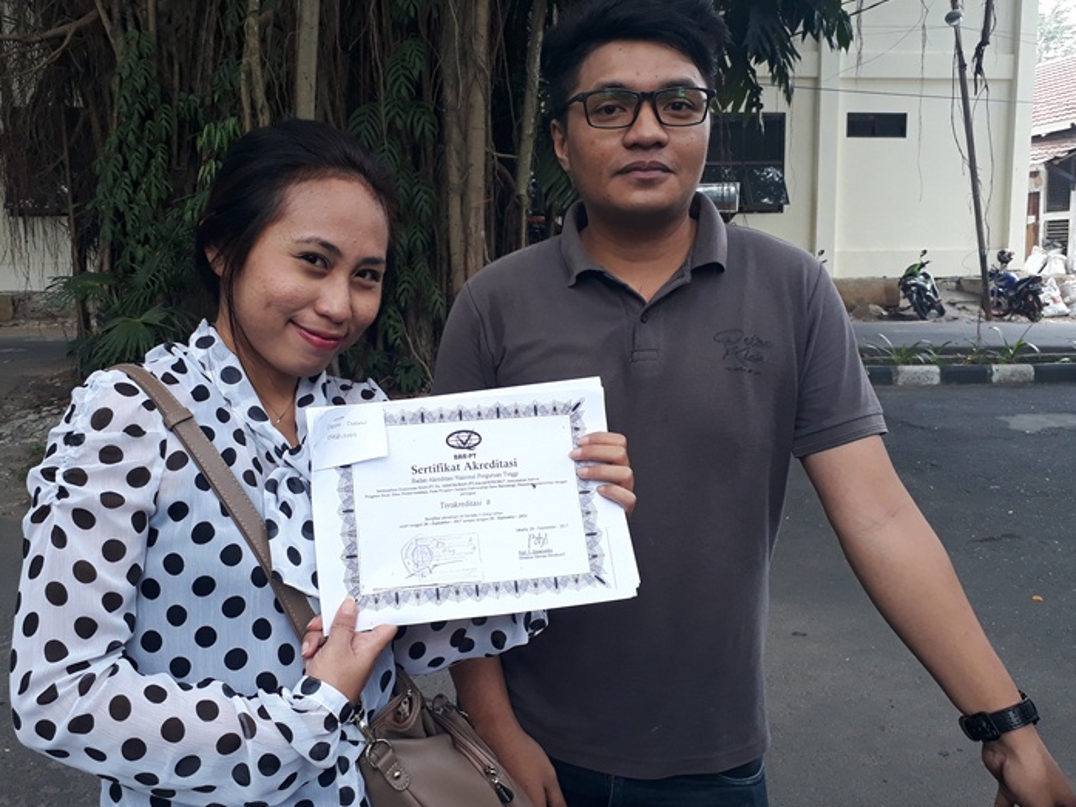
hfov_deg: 58.1
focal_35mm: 31
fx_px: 964
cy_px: 384
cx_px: 466
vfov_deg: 45.4
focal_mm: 3.6
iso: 40
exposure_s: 1/50
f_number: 1.9
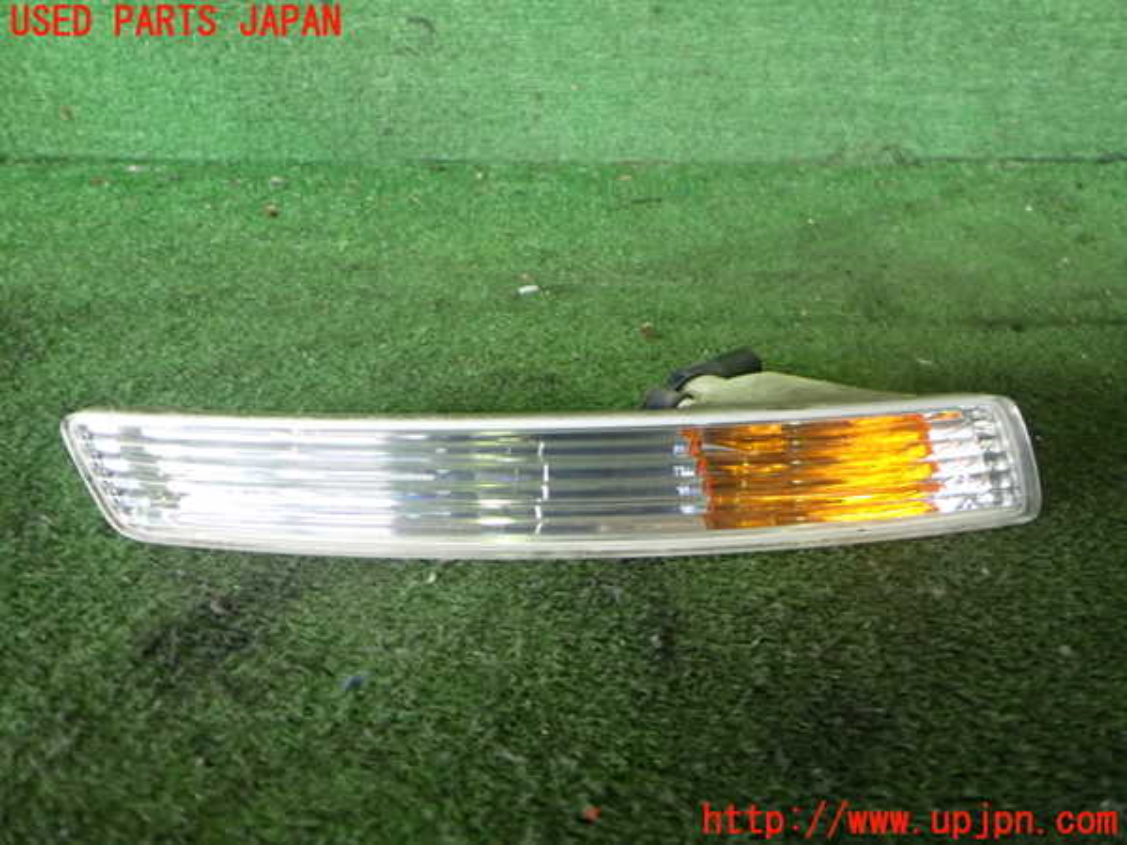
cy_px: 422
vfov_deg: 46.8
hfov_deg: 60.0
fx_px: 977
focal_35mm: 30
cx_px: 564
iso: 200
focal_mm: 5.4
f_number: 2.3
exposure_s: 1/40
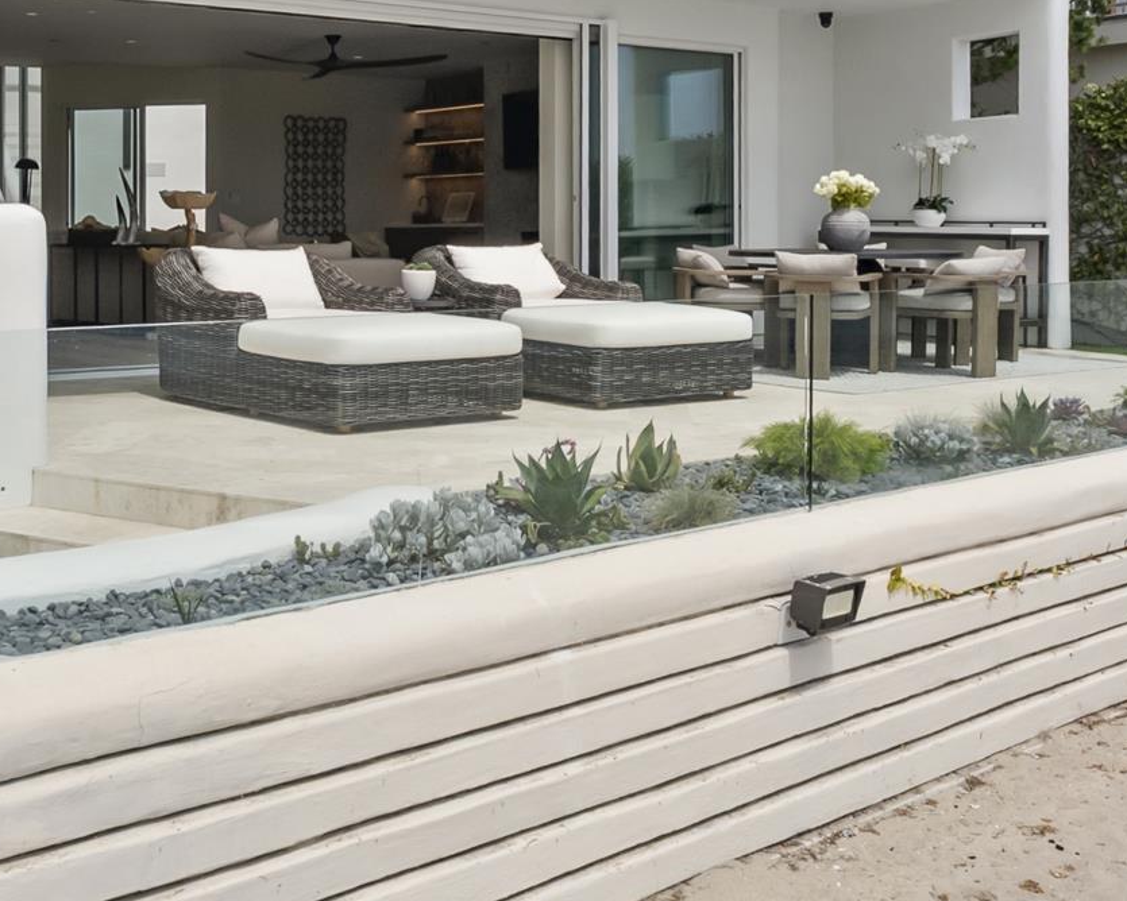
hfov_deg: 40.5
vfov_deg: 31.8
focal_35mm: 45
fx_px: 1501
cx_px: 348
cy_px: 85
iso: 500
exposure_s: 1/160
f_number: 20
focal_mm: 16
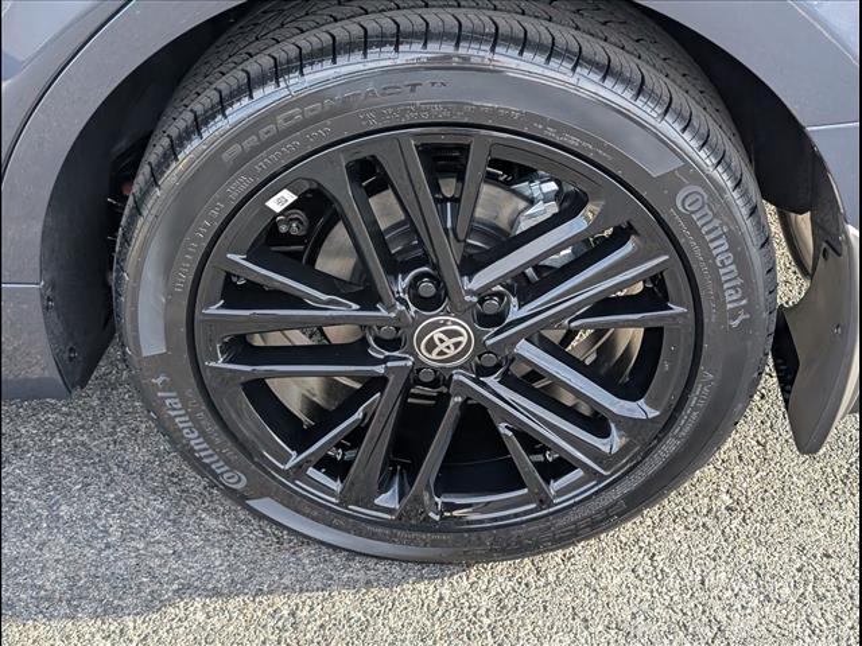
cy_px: 323
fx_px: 1220
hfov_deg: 38.9
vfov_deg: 29.7
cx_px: 431
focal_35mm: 49
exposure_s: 1/2000
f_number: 1.68
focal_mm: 6.9
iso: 609
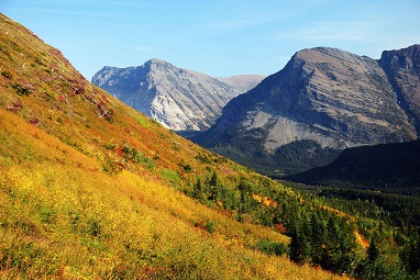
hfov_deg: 34.5
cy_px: 142
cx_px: 212
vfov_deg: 23.4
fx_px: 677
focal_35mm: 58
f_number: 5
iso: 100
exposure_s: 1/100
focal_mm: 38
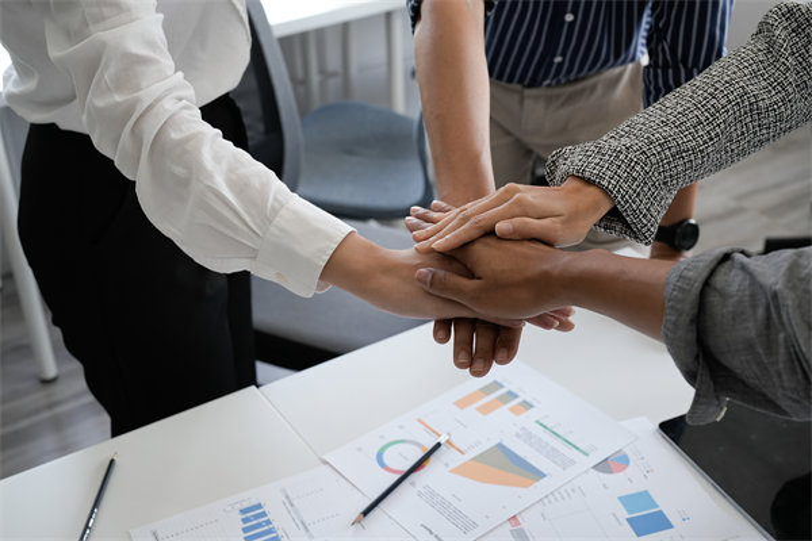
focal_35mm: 50
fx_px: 1128
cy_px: 270
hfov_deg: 39.6
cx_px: 406
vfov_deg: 27.0
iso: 500
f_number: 5.6
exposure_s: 1/100
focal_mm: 50
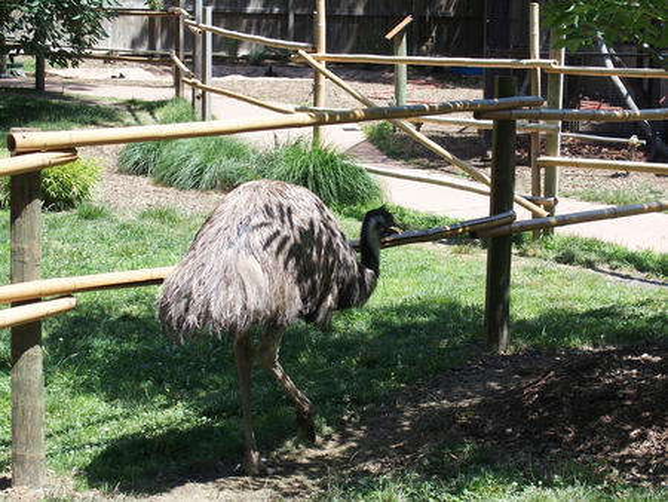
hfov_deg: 23.0
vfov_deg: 17.4
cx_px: 334
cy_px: 251
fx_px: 1641
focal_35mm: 85
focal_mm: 17.8
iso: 100
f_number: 3.5
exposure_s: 1/640
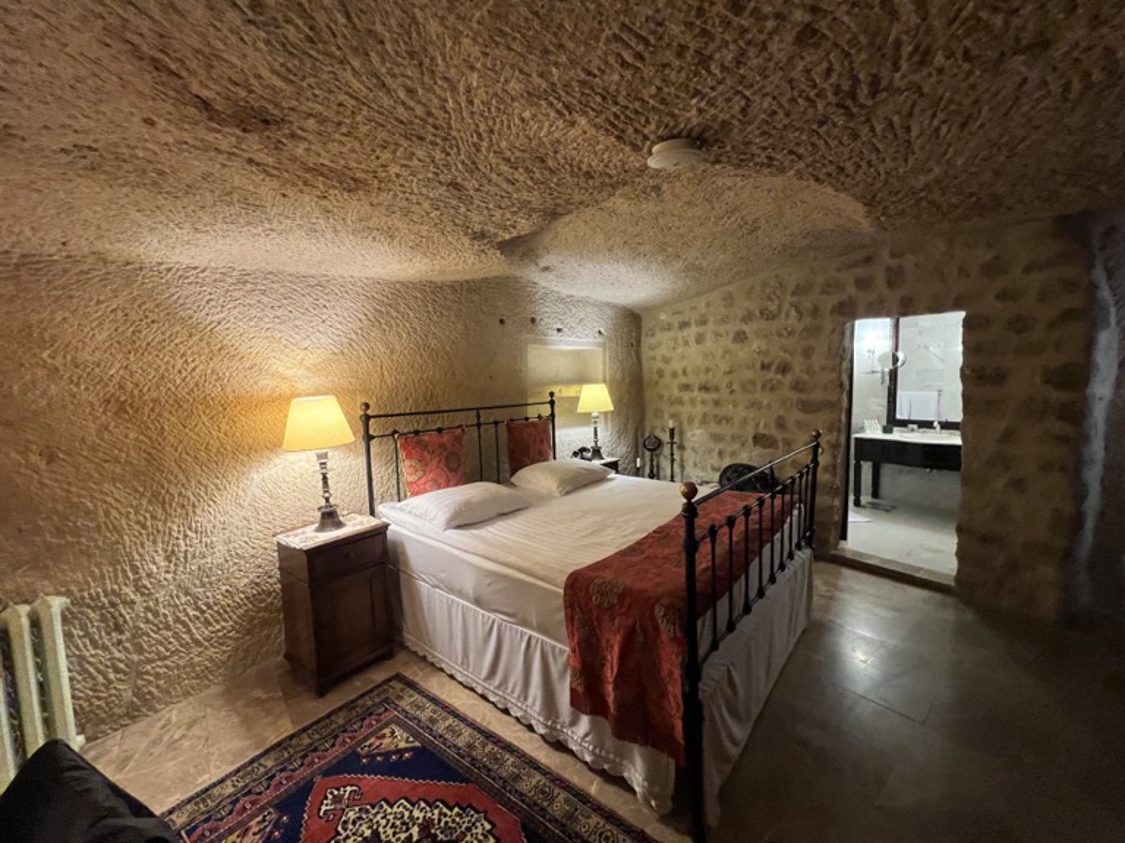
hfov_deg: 106.2
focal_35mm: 13
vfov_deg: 89.9
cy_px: 422
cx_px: 562
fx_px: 422
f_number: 1.8
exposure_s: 1/50
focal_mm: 1.6
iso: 400
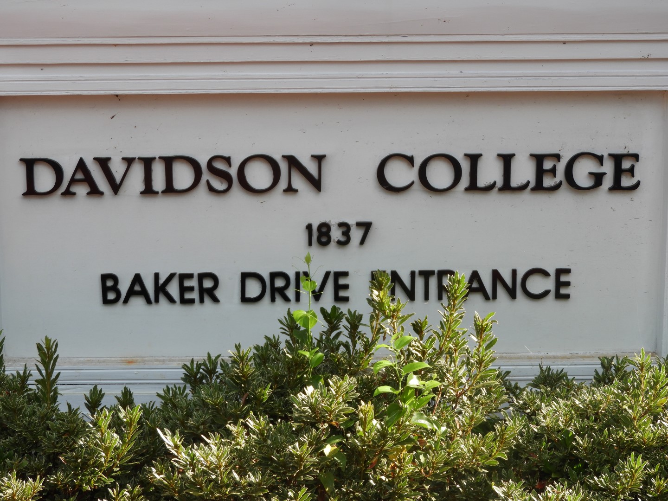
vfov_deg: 15.6
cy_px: 250
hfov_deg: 20.7
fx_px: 1833
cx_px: 334
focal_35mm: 95
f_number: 4.8
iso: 100
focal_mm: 17
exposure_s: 1/160
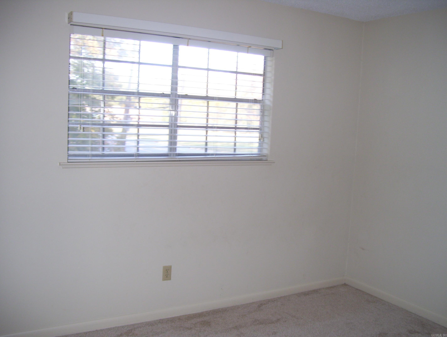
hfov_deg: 51.3
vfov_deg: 39.7
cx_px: 224
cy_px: 168
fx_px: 465
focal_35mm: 36
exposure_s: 1/60
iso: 80
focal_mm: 6
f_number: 2.7
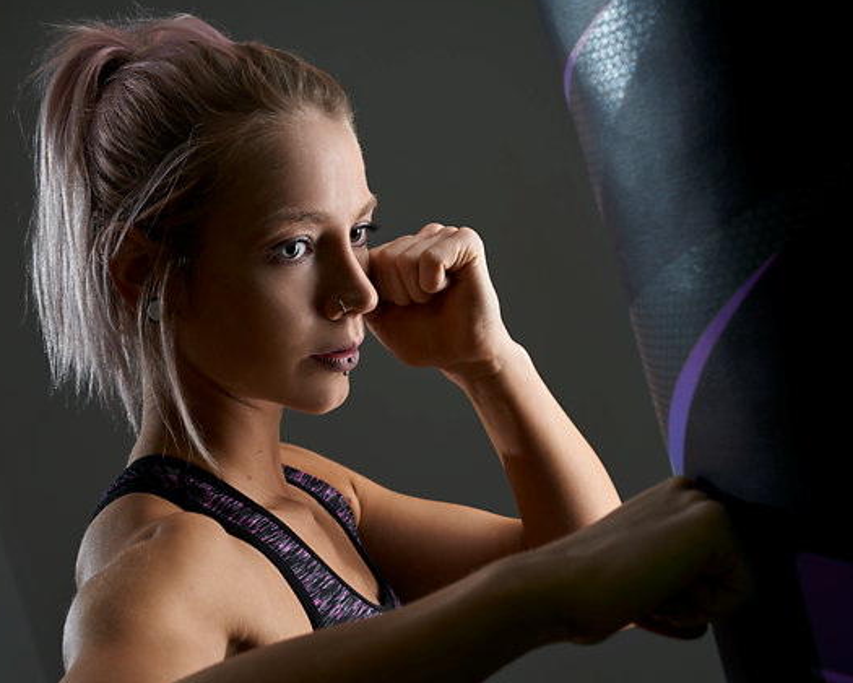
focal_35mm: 71
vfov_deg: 21.6
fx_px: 1792
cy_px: 341
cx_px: 343
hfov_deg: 26.7
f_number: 8
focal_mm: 62
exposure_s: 1/200
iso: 100
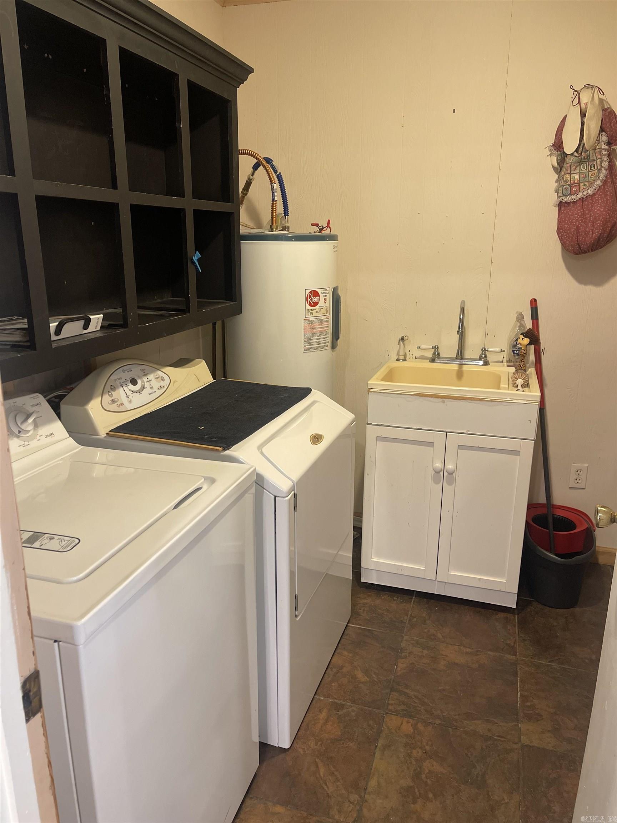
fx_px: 618
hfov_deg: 53.1
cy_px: 412
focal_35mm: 26
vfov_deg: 67.3
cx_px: 308
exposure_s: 1/60
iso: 320
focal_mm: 5.1
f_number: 1.6
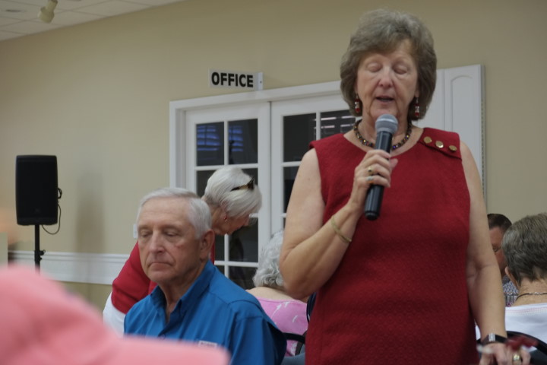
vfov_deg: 19.7
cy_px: 182
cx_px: 274
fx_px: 1048
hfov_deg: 29.2
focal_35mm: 69
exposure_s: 1/52
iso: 800
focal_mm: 46.3
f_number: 4
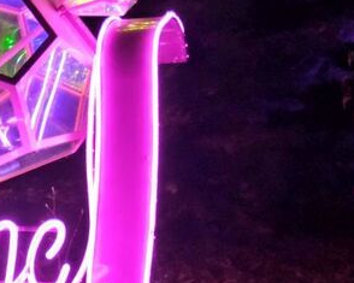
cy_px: 187
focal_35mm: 141
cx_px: -334
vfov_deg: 10.9
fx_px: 1477
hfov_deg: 12.2
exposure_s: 1/900
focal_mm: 23
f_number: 1.4
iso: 3200
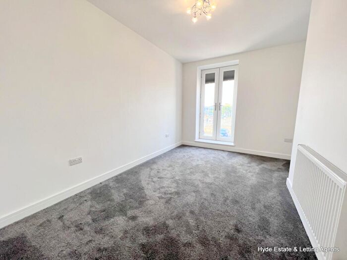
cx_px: 174
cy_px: 130
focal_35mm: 13
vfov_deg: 89.9
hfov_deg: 106.2
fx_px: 130
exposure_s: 1/100
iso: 50
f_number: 1.8
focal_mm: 1.57
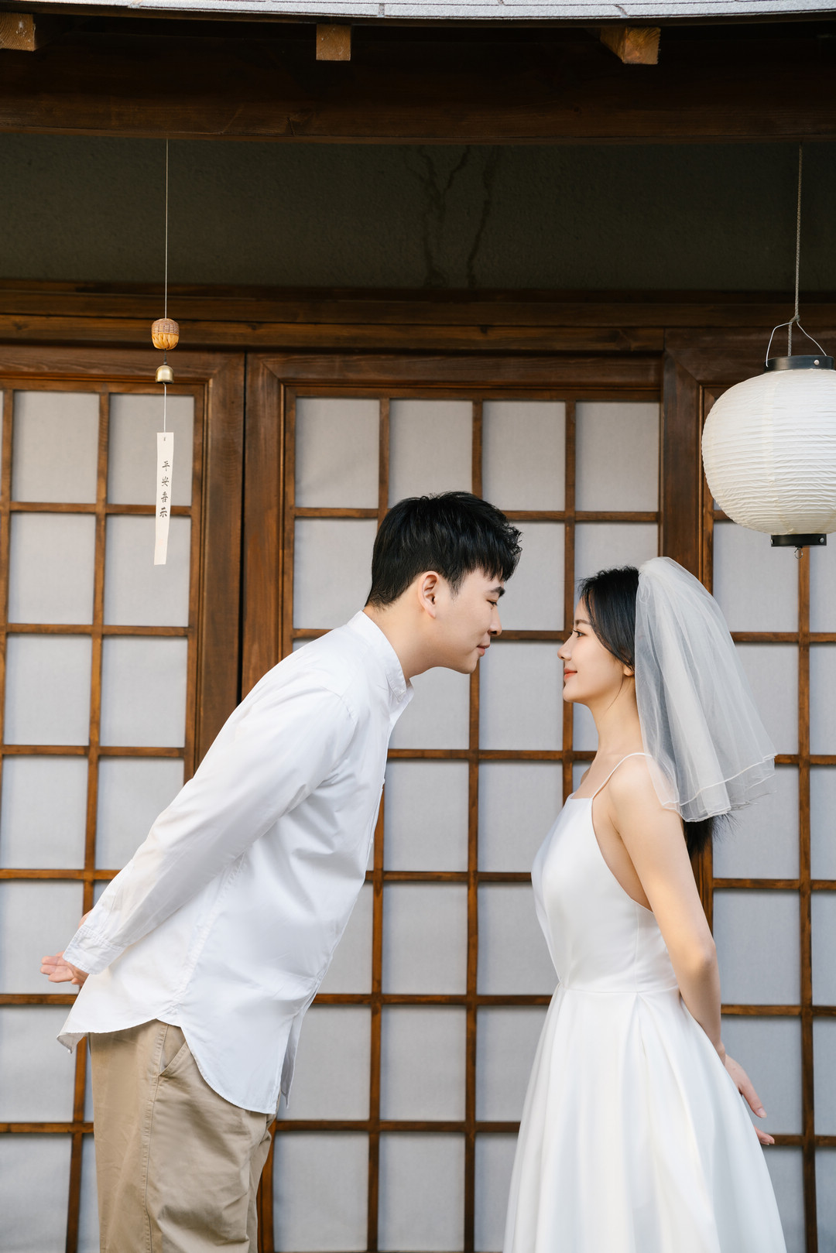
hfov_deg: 22.3
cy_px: 626
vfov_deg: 32.9
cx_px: 418
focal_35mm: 61
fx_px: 2124
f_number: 3.5
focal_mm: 61
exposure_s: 1/250
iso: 250
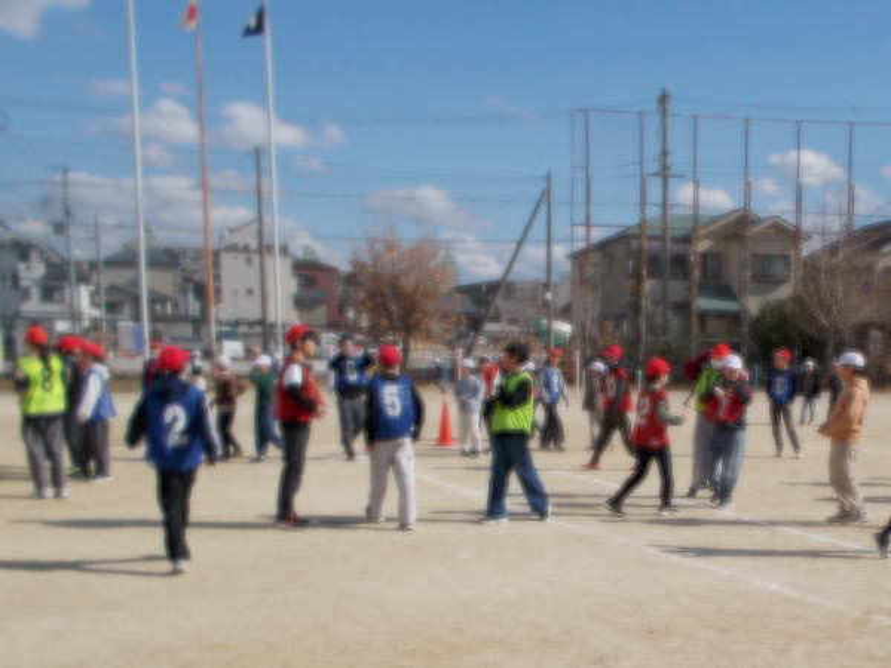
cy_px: 334
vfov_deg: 48.2
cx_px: 446
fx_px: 746
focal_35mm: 29
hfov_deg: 61.7
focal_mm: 4.1
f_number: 3.3
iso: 80
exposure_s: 1/1250
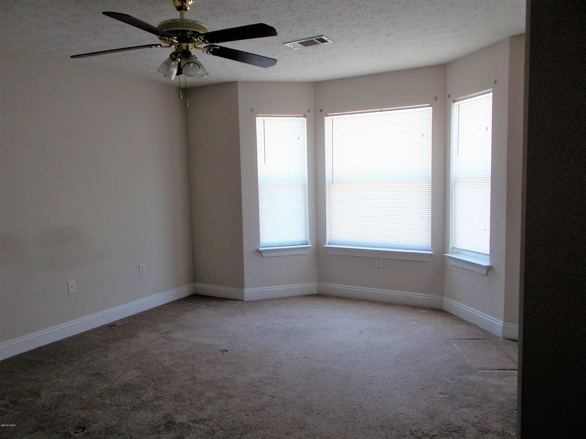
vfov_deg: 53.1
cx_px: 293
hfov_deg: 67.3
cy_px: 220
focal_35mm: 26
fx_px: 440
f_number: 3.2
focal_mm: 4.6
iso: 80
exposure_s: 1/40
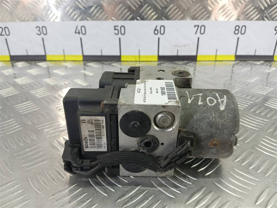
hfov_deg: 65.3
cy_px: 104
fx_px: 216
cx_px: 138
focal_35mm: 27
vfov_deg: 51.4
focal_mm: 4.11
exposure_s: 1/50
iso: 171
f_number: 1.6
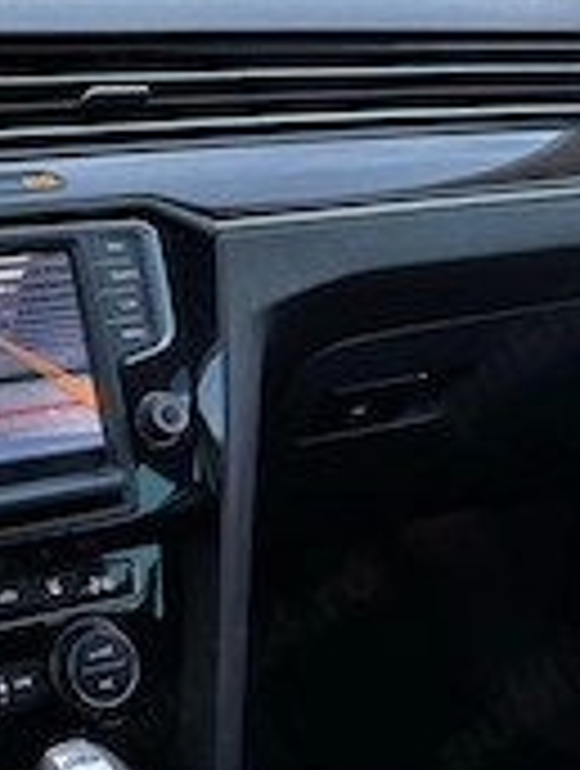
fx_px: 1246
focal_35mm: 56
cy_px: 369
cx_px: -27
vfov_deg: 34.3
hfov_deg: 24.7
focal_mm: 6.76
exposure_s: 1/60
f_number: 1.78
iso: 320
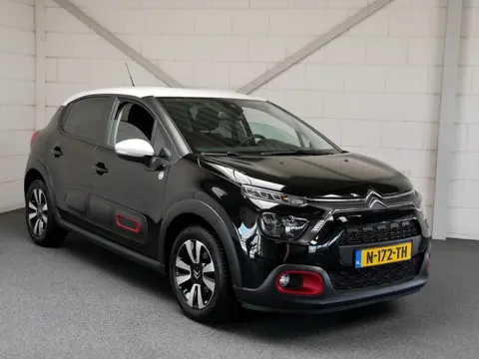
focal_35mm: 48
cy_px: 180
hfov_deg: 39.7
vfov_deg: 30.3
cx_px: 240
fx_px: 664
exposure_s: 1/60
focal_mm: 24
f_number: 4.1
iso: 320
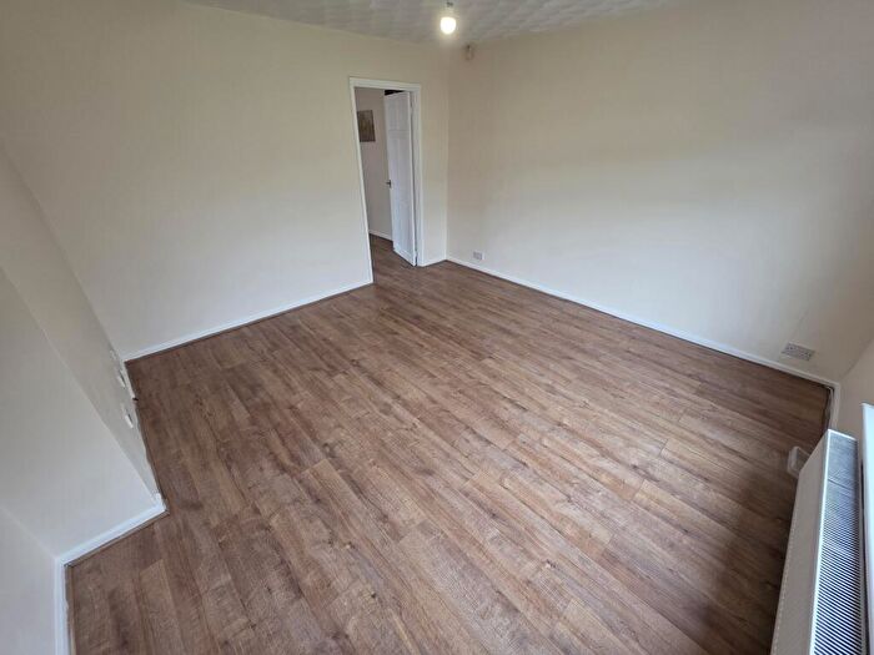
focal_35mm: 13
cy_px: 328
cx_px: 437
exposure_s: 1/100
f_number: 1.9
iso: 125
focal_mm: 2.2
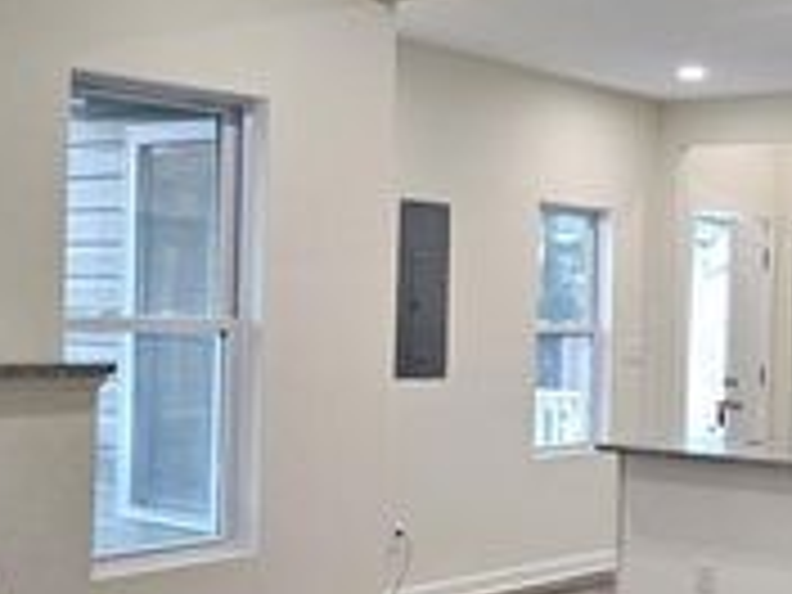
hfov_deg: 28.5
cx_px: 495
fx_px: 1556
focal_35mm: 68
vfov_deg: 21.6
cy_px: 299
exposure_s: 1/120
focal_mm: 5
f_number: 1.8
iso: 200
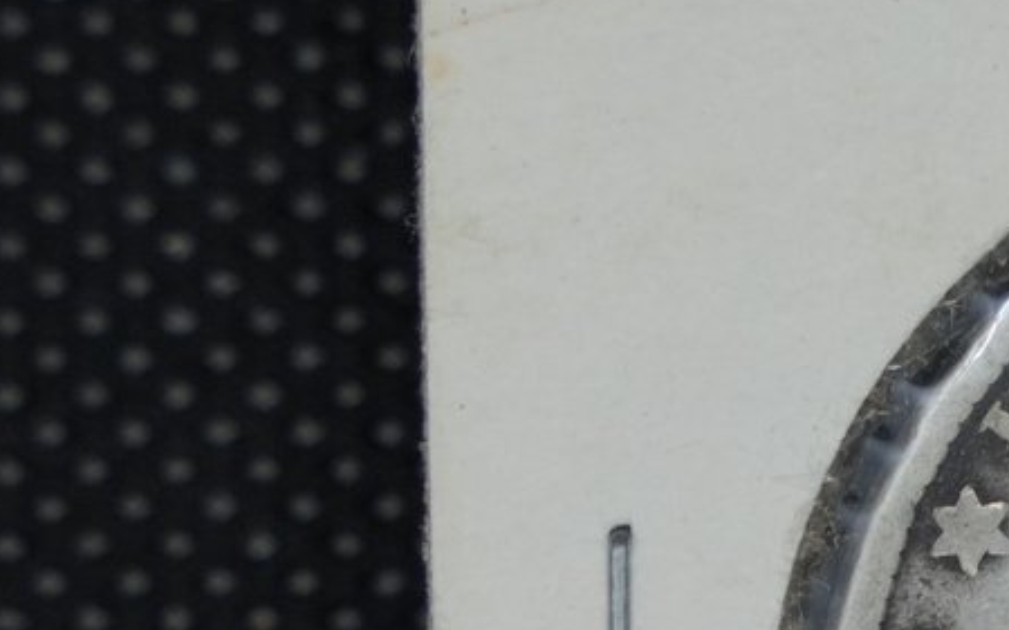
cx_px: 1571
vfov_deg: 3.2
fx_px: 11134
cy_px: 633
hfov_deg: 5.1
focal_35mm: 405
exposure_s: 1/250
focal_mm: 70
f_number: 6.3
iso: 400
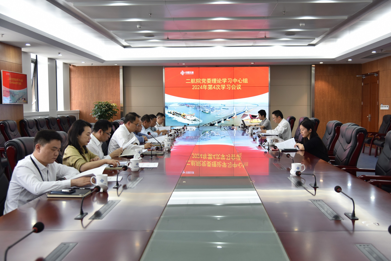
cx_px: 196
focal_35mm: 38
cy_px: 130
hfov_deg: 50.7
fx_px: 413
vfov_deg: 35.0
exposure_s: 1/50
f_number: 4
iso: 400
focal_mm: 38
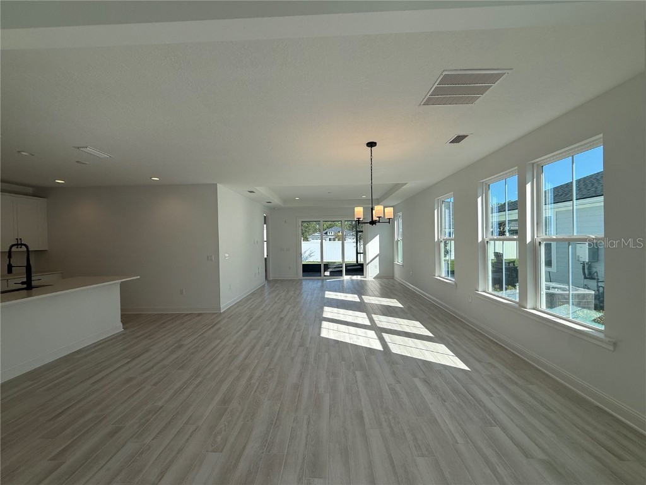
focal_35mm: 14
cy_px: 242
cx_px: 323
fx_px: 261
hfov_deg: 102.1
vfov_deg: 85.7
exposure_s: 1/579
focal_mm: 2.22
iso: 50
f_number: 2.2
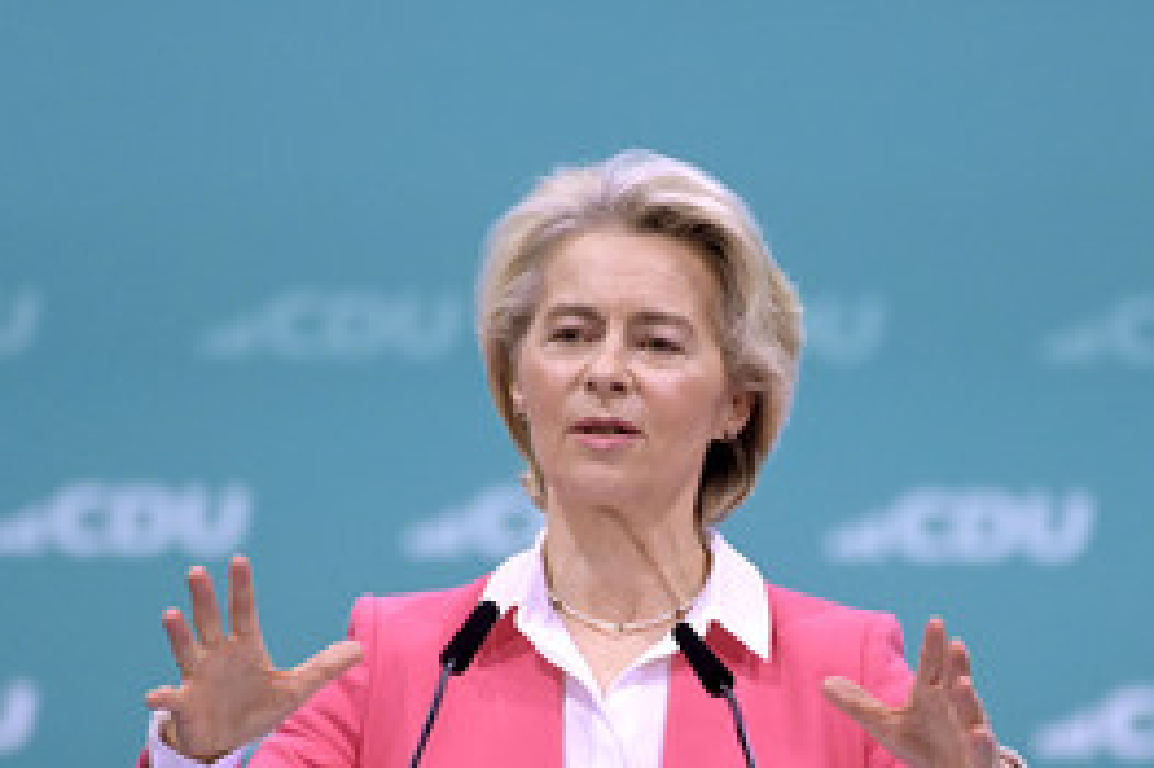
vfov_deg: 1.6
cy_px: 654
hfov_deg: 2.4
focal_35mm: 857
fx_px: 27453
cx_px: 586
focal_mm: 500
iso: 8000
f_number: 5.6
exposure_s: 1/500
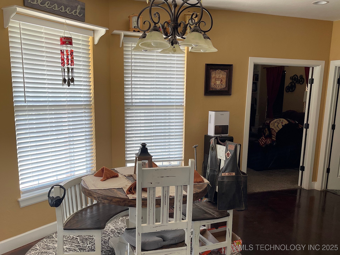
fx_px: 246
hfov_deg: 69.4
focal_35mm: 25
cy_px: 128
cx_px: 170
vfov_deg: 54.9
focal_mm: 5.1
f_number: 1.6
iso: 100
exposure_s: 1/121
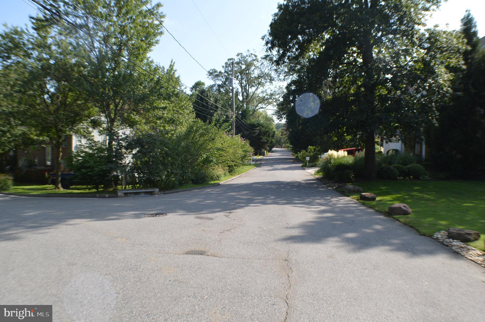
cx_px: 242
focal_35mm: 33
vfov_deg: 39.9
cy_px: 161
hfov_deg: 57.3
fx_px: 444
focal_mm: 22
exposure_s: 1/160
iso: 100
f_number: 6.3
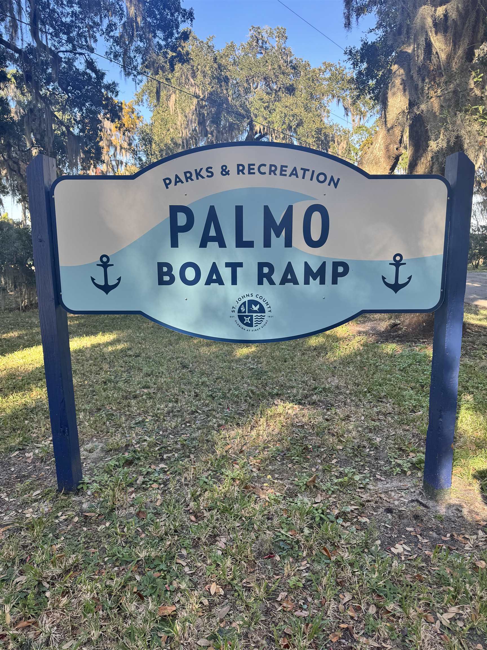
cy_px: 325
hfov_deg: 56.8
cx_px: 244
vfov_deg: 71.6
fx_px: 450
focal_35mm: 24
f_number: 1.78
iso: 80
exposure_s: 1/419
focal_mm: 6.76
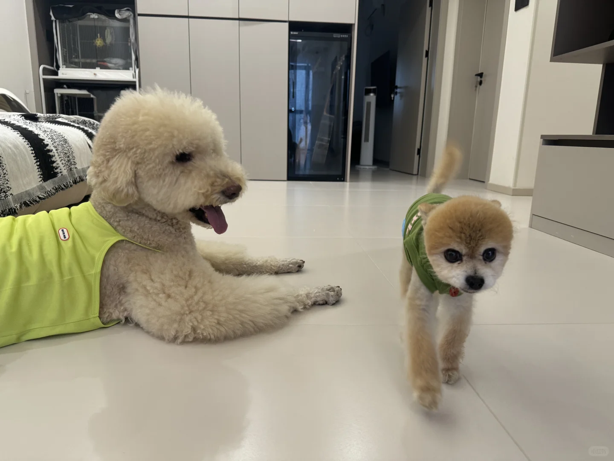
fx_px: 426
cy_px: 230
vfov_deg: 56.8
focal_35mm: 24
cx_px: 307
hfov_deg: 71.6
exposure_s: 1/100
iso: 200
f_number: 1.78
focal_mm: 6.76
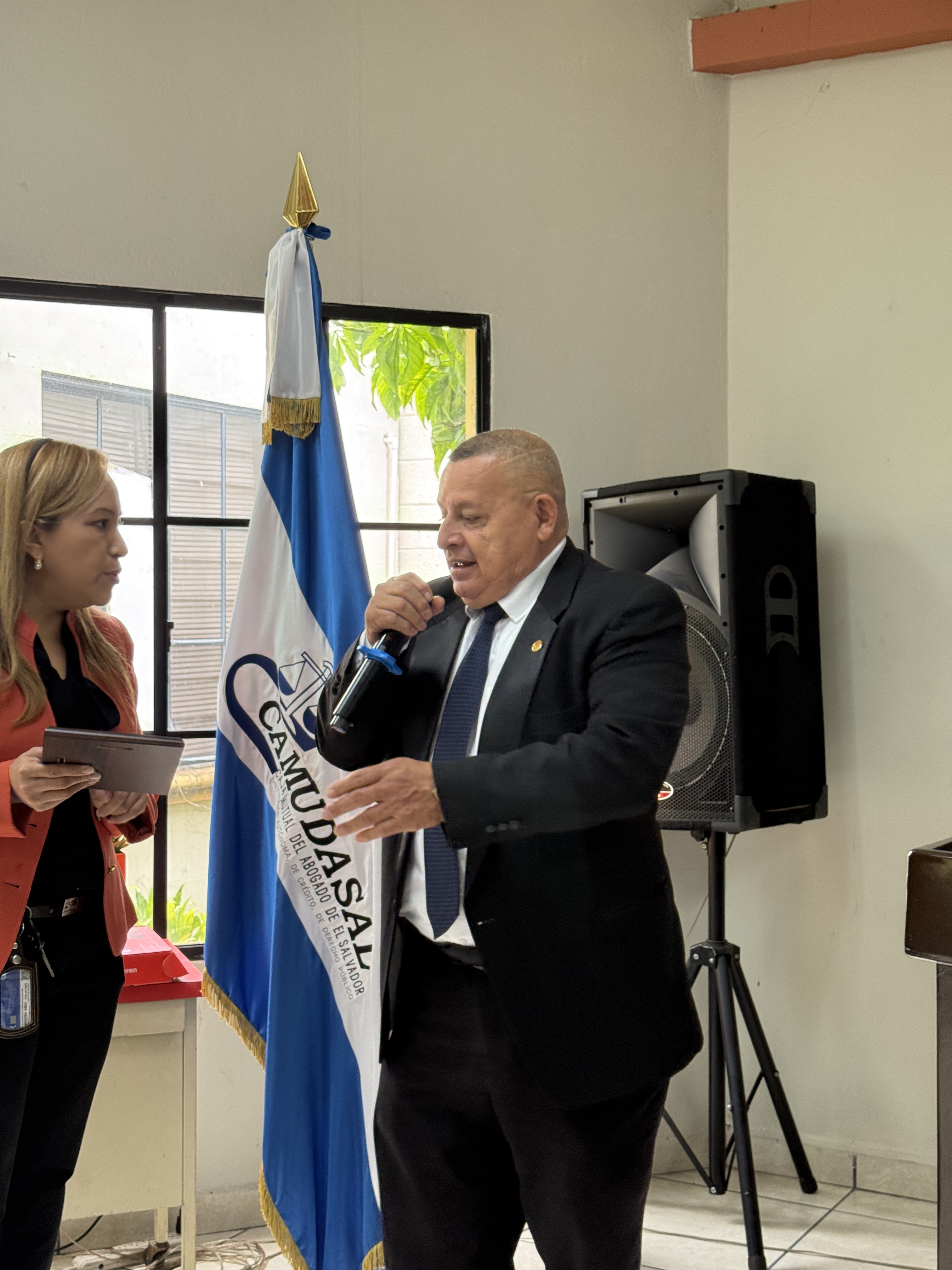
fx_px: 1760
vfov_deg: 39.7
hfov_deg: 30.3
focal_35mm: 48
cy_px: 635
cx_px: 476
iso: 64
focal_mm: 6.76
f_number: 1.78
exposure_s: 1/60
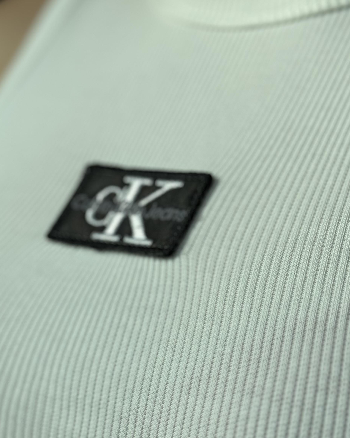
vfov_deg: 23.2
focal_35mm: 82
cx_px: 131
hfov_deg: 18.7
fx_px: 1062
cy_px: 290
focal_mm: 6.86
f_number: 1.78
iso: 64
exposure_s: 1/2513
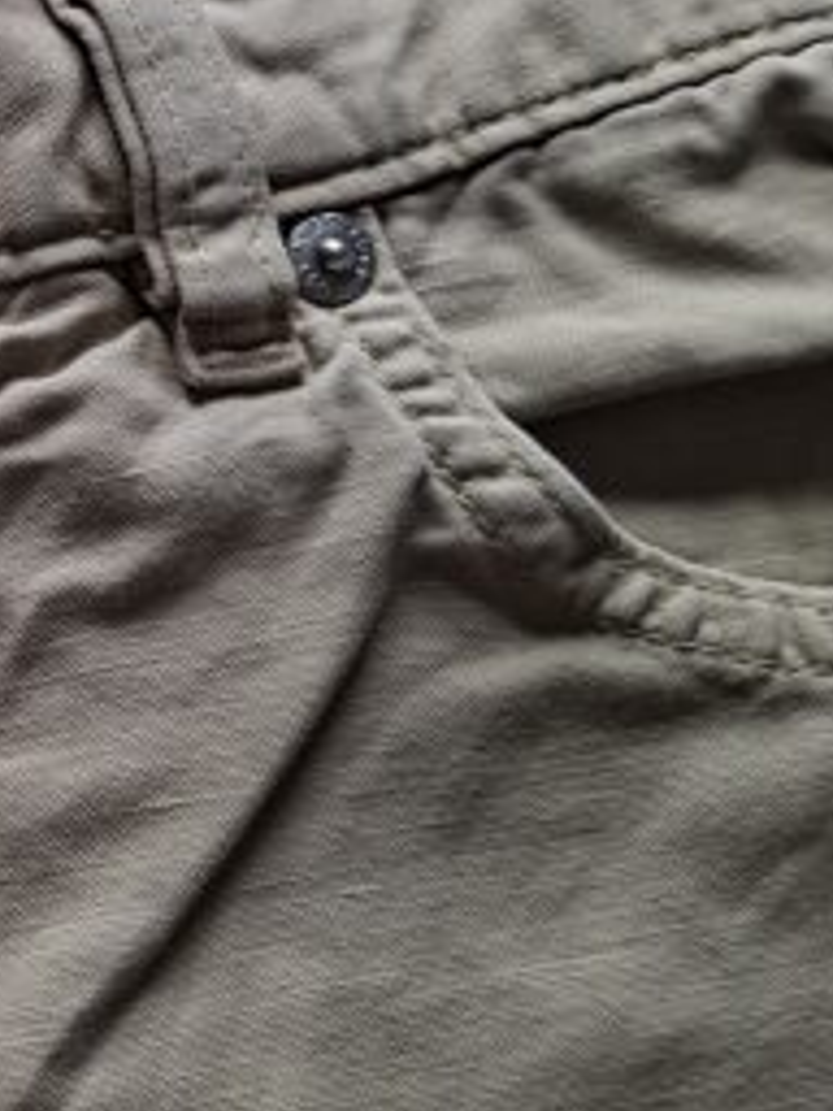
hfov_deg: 18.3
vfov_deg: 26.7
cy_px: 304
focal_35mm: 72
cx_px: -399
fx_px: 2310
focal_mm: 5.54
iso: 80
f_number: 1.8
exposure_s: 1/100
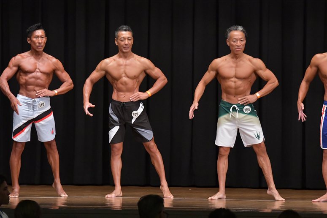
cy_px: 109
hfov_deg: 10.2
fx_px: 1834
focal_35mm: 202
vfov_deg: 6.8
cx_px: 164
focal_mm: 135
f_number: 5.6
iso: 6400
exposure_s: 1/400
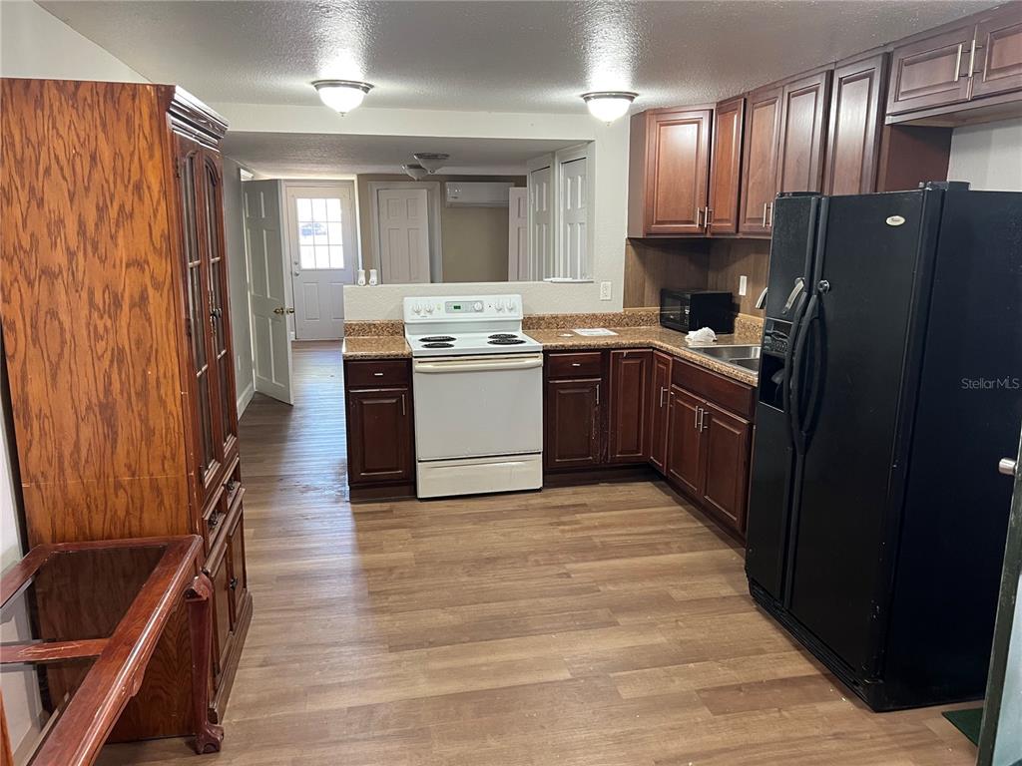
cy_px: 383
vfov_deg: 53.1
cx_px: 511
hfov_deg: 67.3
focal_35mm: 26
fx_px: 768
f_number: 1.5
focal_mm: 5.7
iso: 200
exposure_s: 1/60
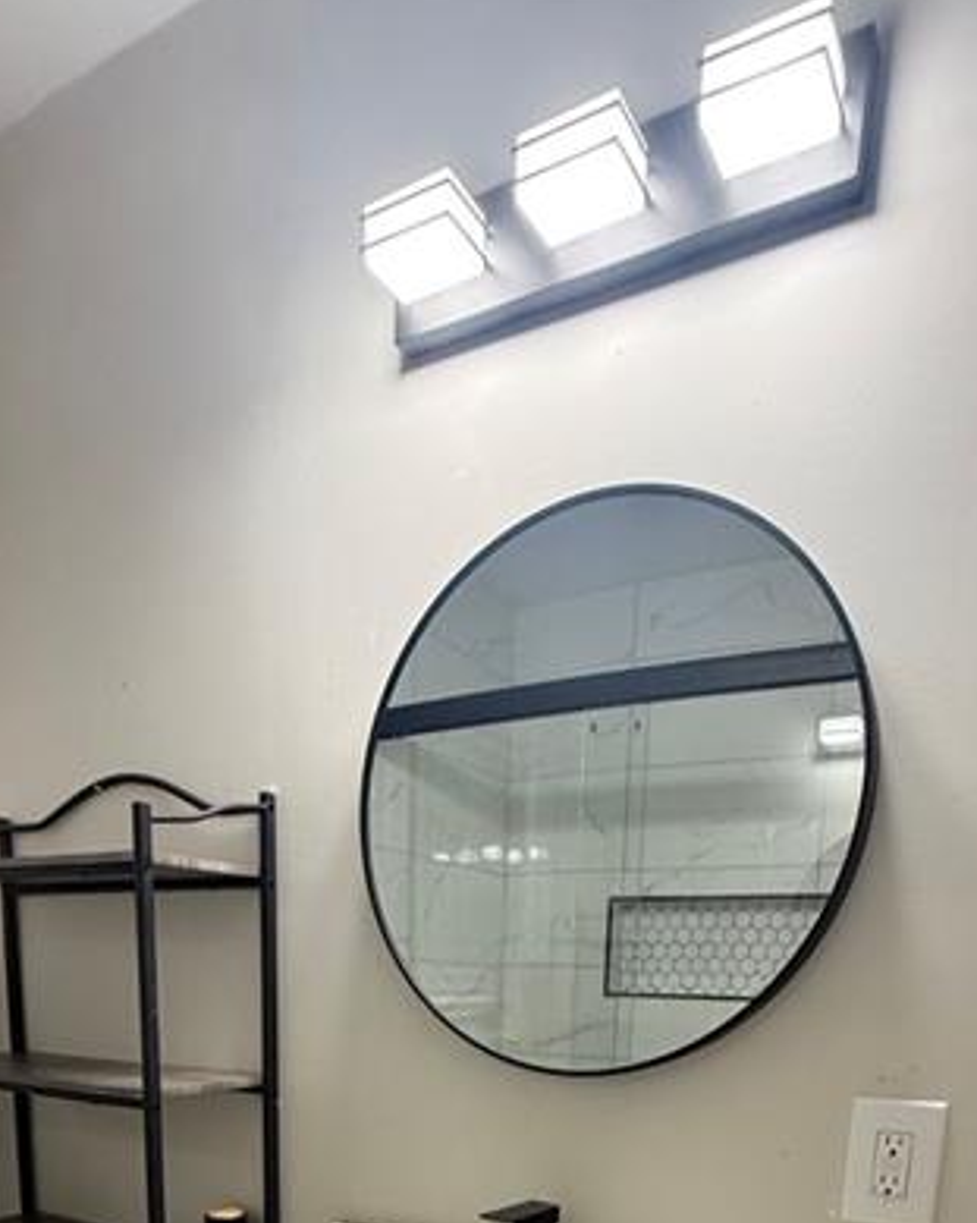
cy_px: 1185
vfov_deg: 52.7
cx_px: 474
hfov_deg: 53.2
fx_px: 976
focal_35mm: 27
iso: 500
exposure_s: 1/60
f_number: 2.2
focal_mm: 2.22
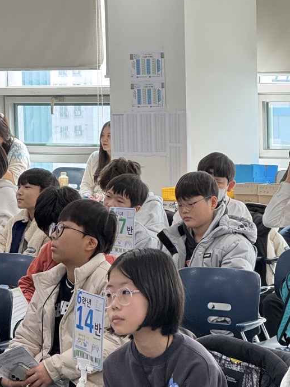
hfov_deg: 10.3
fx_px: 1597
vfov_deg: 13.8
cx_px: 245
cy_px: 216
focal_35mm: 143
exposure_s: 1/60
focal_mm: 9
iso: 125
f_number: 2.8
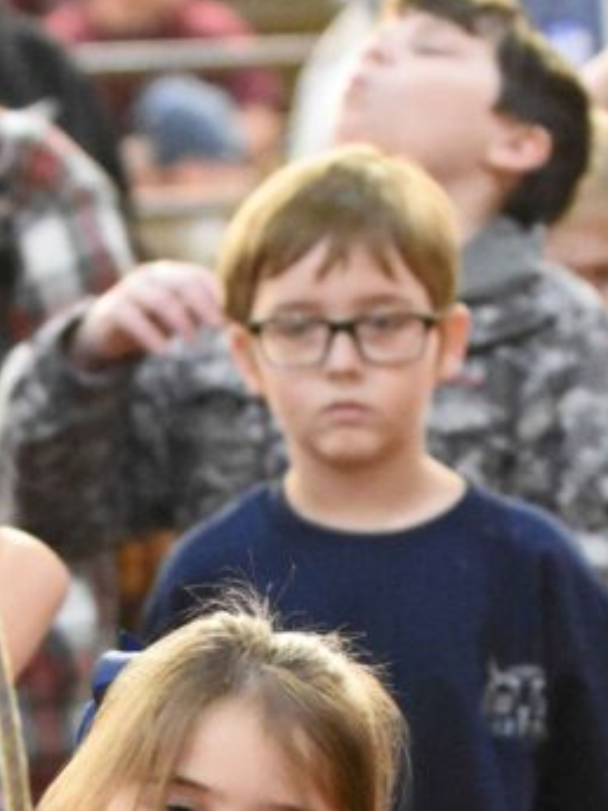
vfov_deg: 6.4
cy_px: 969
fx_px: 7166
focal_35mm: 306
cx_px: 137
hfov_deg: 4.9
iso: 12800
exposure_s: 1/800
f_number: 2.8
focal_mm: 70
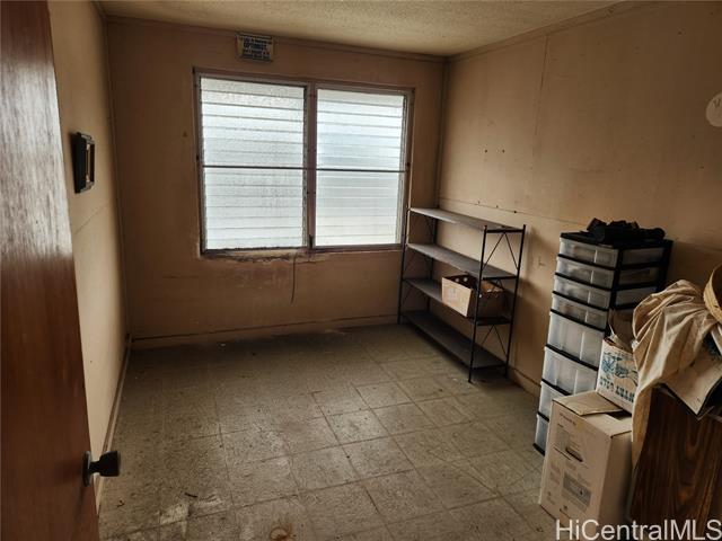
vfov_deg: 58.9
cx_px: 361
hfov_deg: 73.9
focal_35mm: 23
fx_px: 480
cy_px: 270
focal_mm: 5.4
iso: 80
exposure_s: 1/180
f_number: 1.8
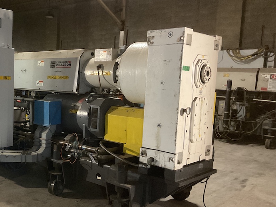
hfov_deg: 42.6
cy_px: 119
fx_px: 343
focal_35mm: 43
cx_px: 72
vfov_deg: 33.5
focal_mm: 3
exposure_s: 1/30
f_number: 1.8
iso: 320
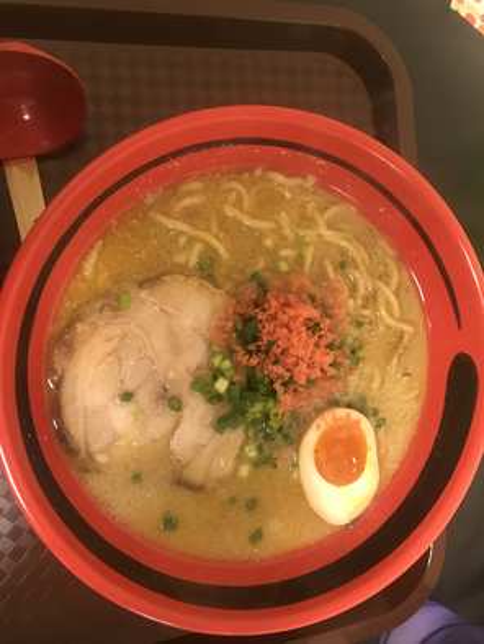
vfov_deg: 63.4
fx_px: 521
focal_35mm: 28
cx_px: 242
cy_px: 322
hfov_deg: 49.8
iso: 40
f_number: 1.8
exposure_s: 1/24
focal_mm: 3.99
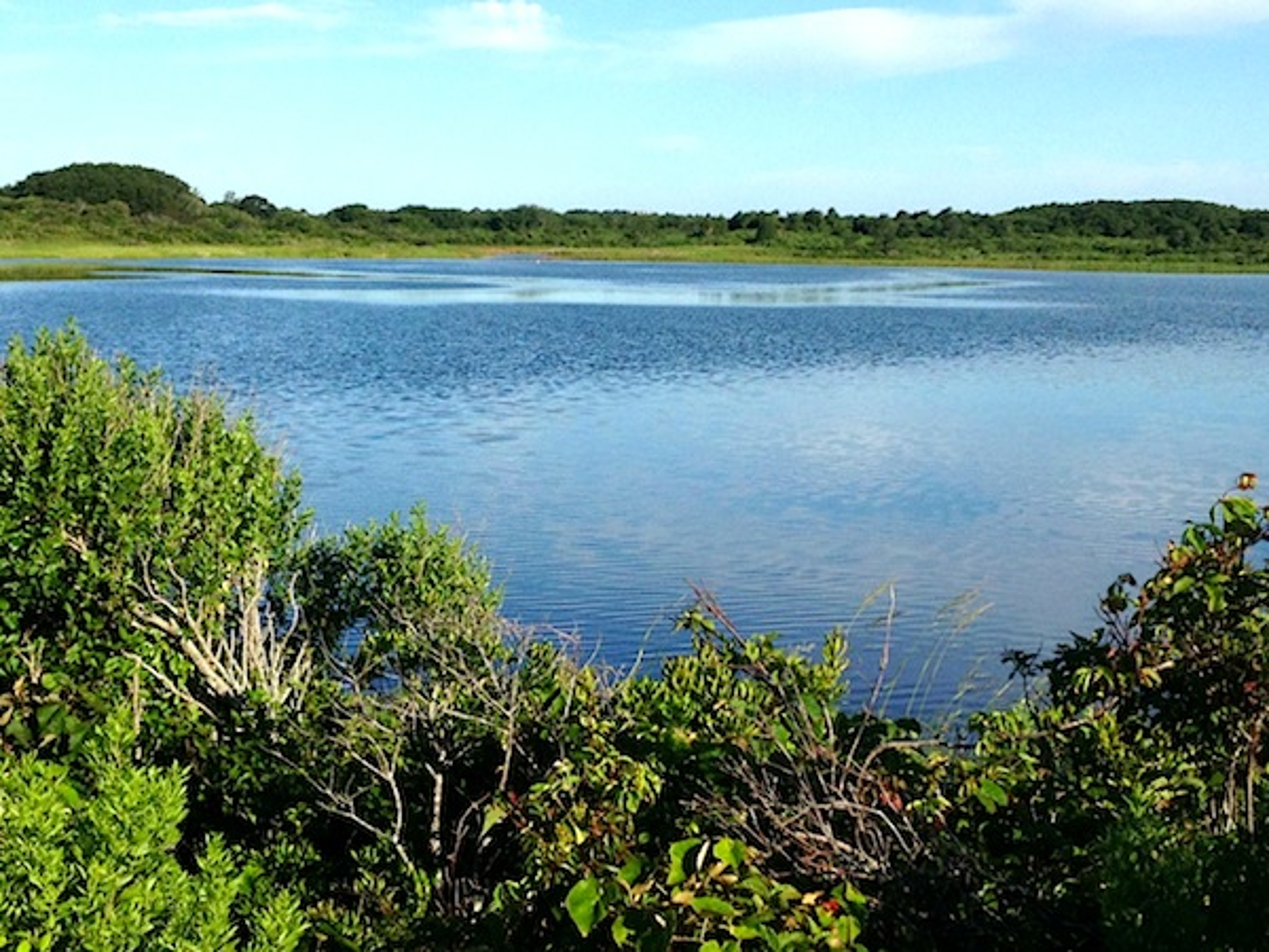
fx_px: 1283
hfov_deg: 52.6
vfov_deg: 40.7
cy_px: 476
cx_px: 634
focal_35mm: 35
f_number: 2.4
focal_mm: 4.28
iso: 50
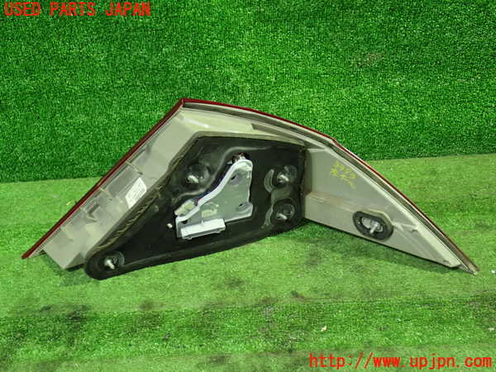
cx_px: 248
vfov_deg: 37.7
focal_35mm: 38
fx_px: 544
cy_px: 186
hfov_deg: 49.0
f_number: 2.7
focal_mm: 6.83
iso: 800
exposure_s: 1/20
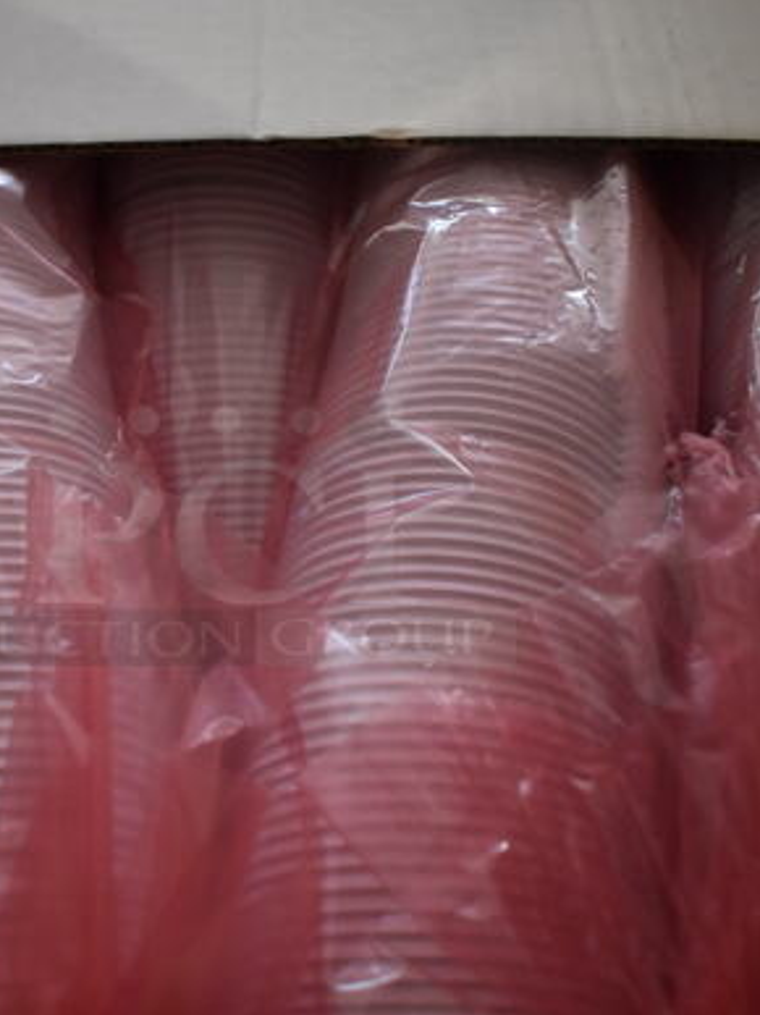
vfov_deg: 45.8
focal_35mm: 41
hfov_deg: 34.6
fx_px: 1201
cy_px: 527
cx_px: 225
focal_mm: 18
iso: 1600
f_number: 3.5
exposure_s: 1/125
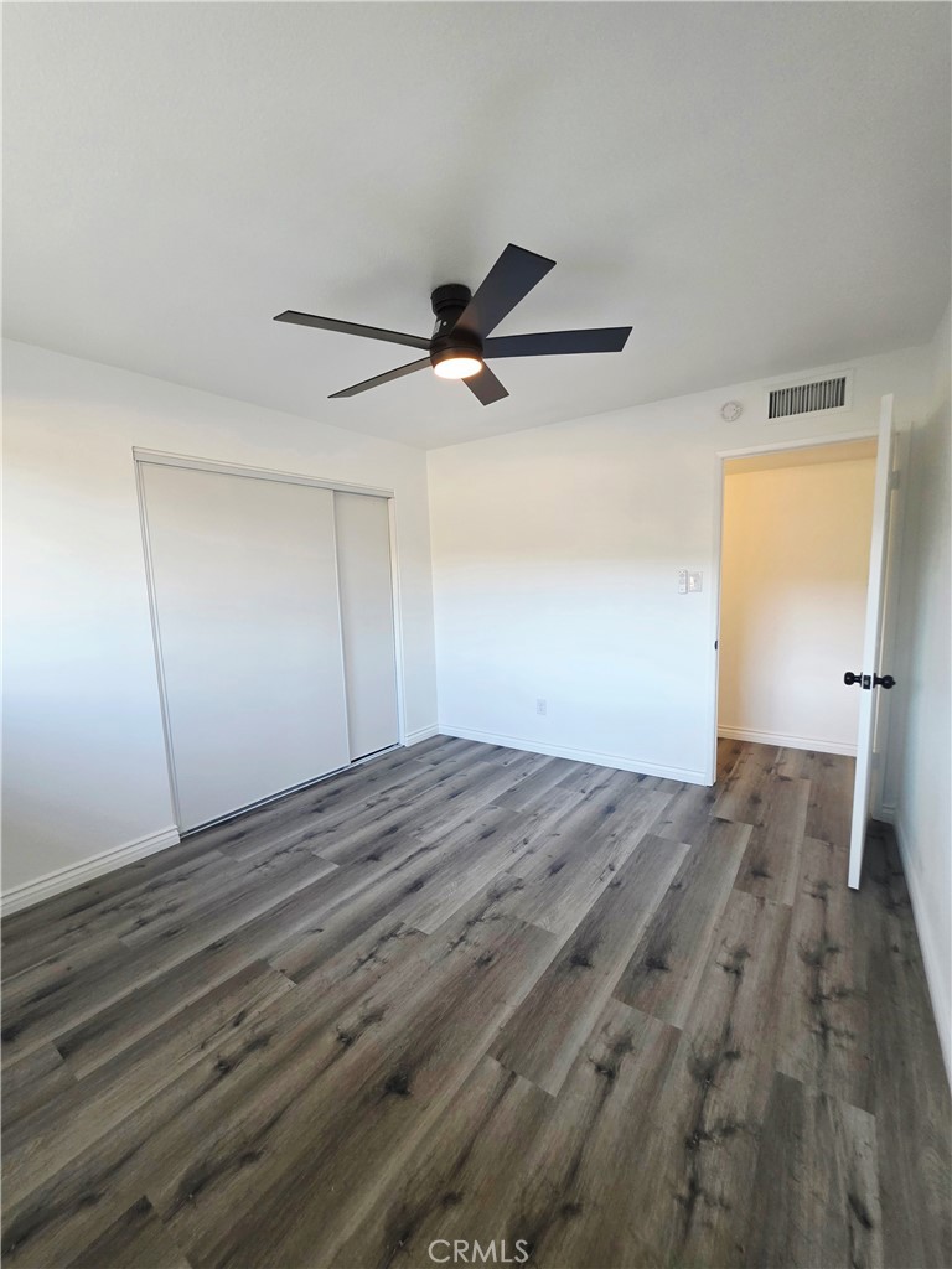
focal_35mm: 13
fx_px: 477
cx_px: 476
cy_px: 634
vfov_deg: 106.2
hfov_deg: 89.9
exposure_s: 1/120
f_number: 1.9
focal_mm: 2.2
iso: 250
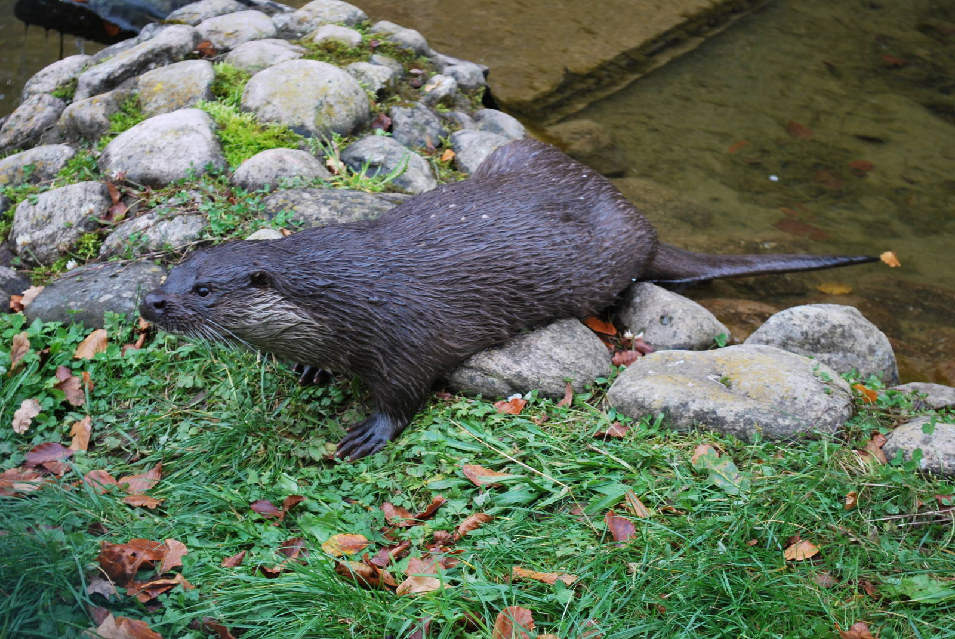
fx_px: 2191
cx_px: 478
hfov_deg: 24.6
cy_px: 320
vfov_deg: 16.6
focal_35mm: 82
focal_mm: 55
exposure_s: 1/40
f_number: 5.6
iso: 200
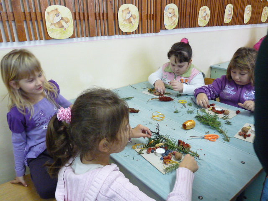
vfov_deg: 51.4
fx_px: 209
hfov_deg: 65.3
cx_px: 134
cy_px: 100
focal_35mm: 27
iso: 800
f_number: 2.8
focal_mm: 4.8
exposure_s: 1/40
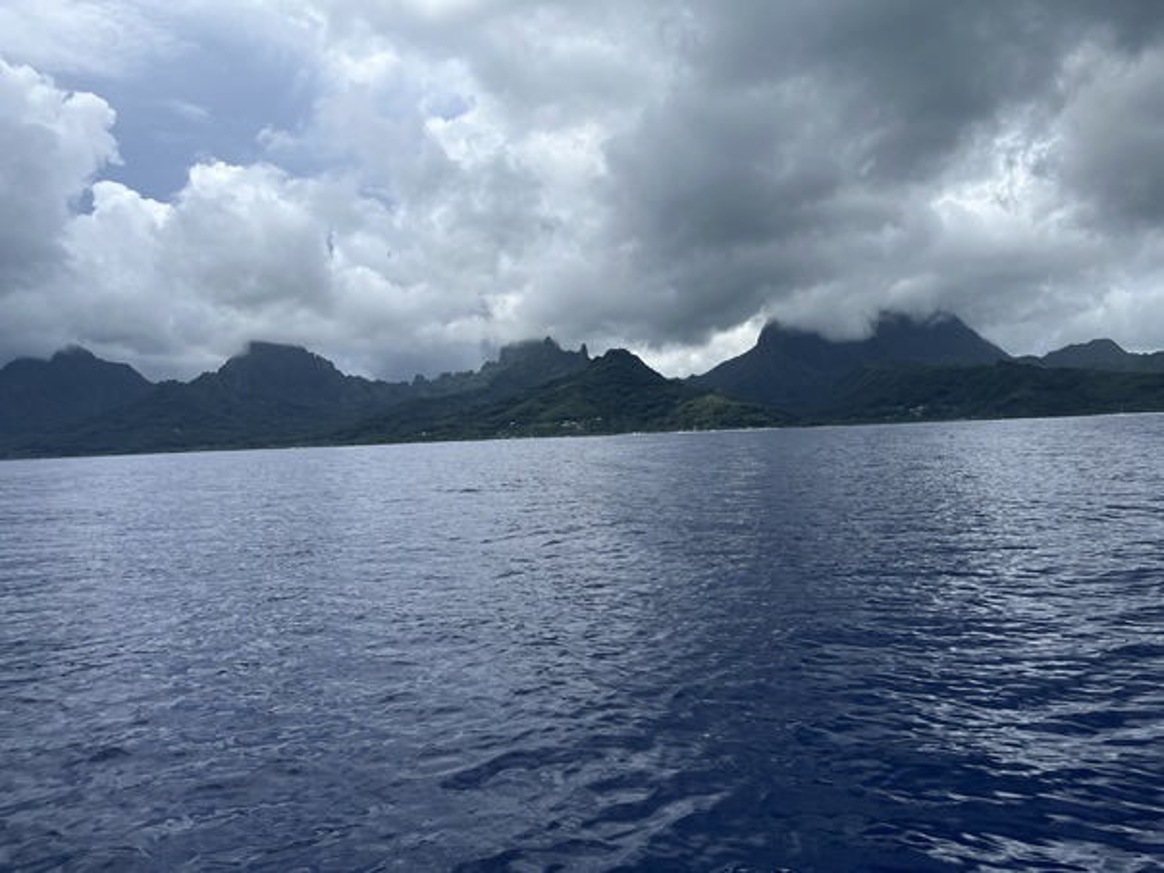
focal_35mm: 26
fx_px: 874
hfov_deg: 67.3
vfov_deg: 53.1
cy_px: 436
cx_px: 582
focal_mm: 5.1
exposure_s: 1/3876
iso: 50
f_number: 1.6
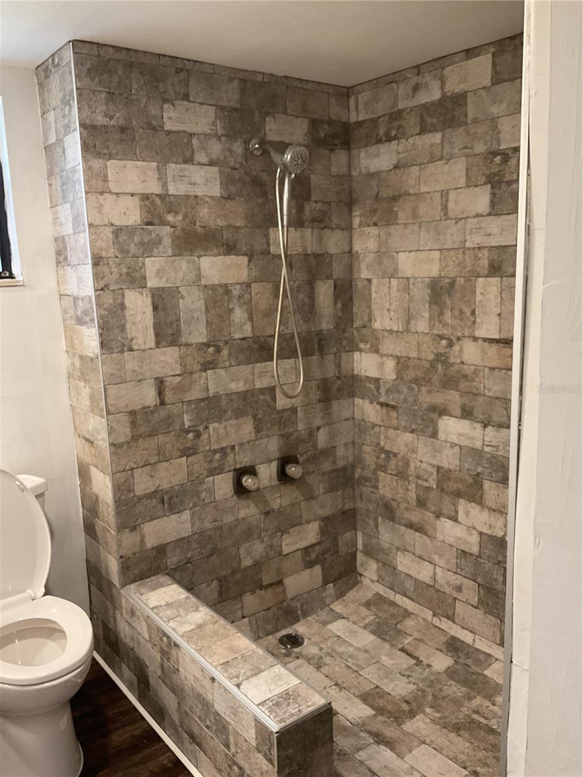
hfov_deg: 48.2
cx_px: 292
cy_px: 388
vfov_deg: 61.7
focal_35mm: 29
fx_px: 651
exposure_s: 1/60
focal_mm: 3
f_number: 1.8
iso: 160
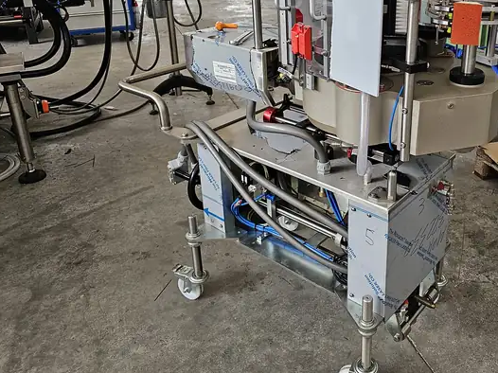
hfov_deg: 51.1
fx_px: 503
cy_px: 94
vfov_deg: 39.6
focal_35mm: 35
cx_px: 355
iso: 200
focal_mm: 6.3
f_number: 1.7
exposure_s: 1/180
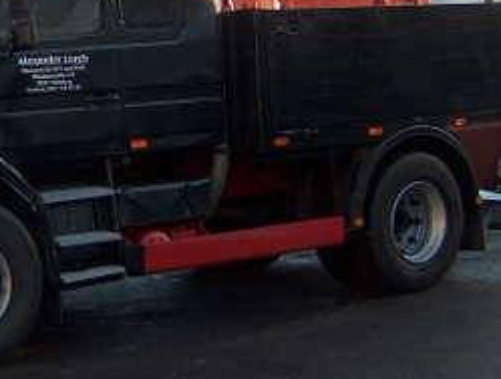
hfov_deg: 21.5
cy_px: 103
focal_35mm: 89
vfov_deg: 16.6
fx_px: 1291
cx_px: 52
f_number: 2.8
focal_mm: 7.6
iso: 100
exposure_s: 1/391
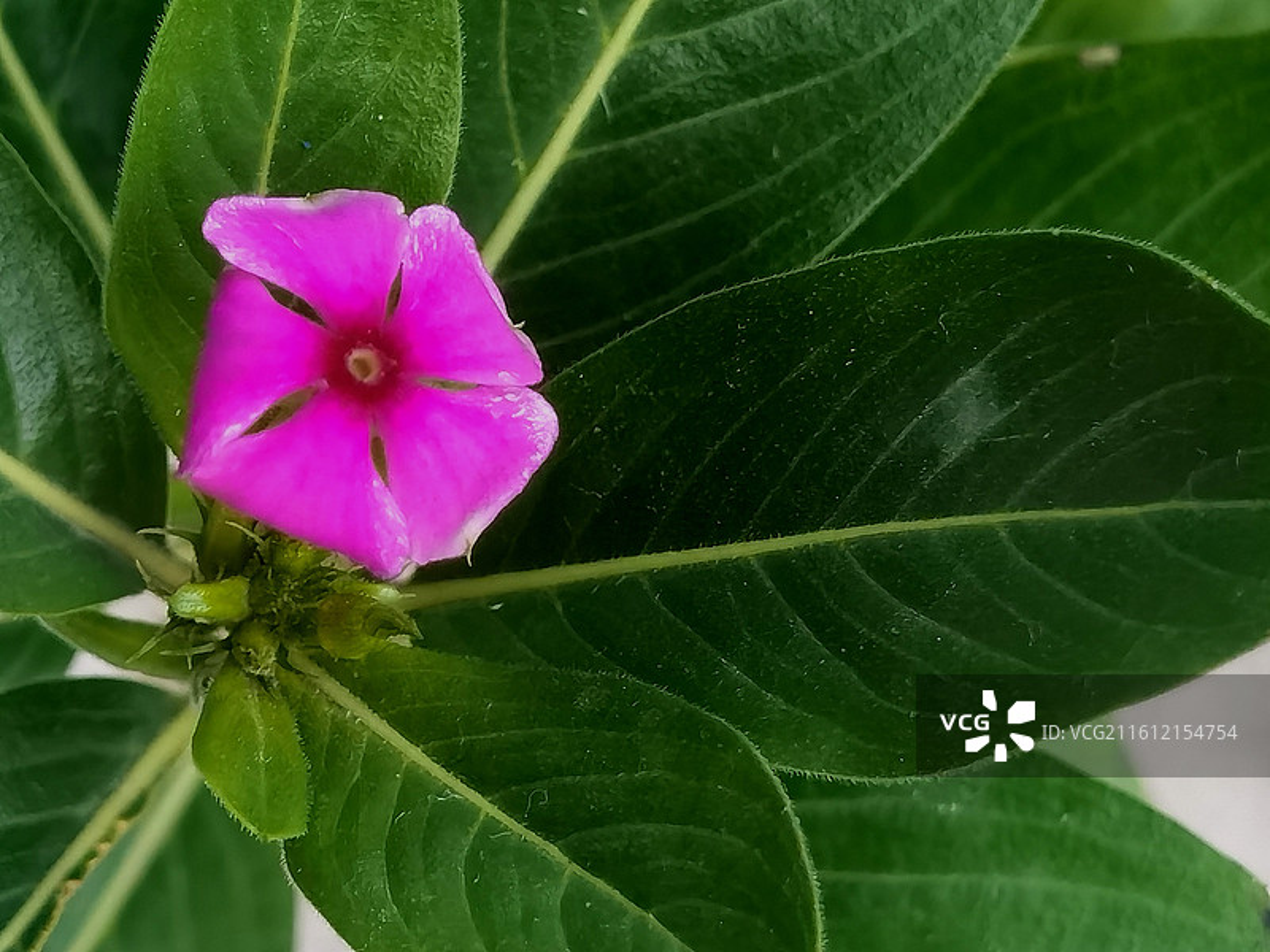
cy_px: 476
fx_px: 4549
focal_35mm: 124
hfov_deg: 15.9
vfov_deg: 12.0
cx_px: 635
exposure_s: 1/301
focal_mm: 6.71
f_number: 1.9
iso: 50
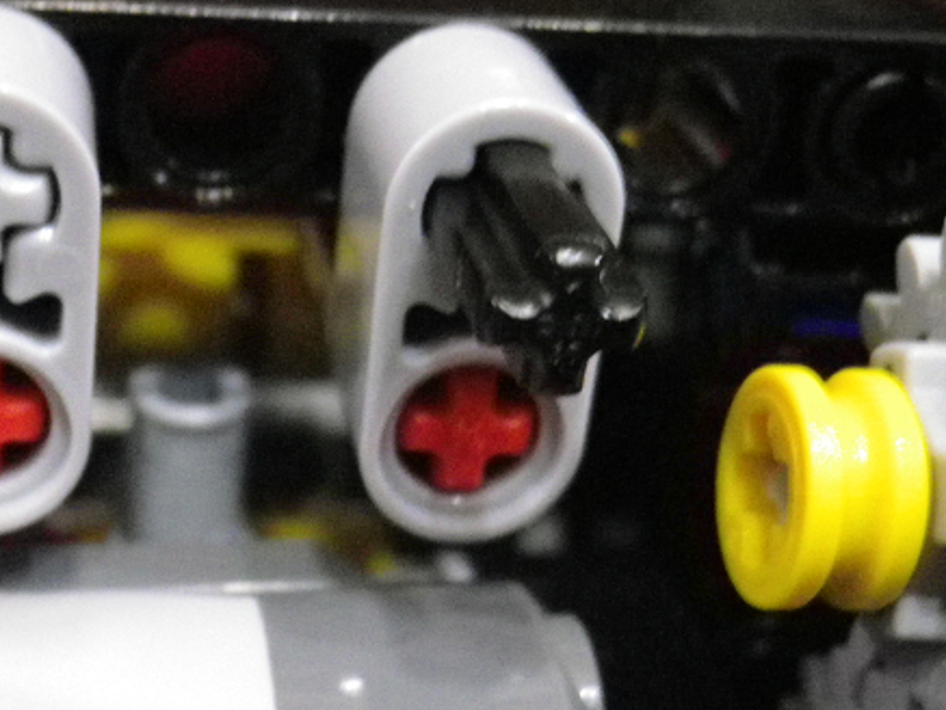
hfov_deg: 25.7
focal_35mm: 75
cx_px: 238
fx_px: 2050
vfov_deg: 19.6
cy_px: 377
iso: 800
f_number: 3.9
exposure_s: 1/8
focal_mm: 7.3
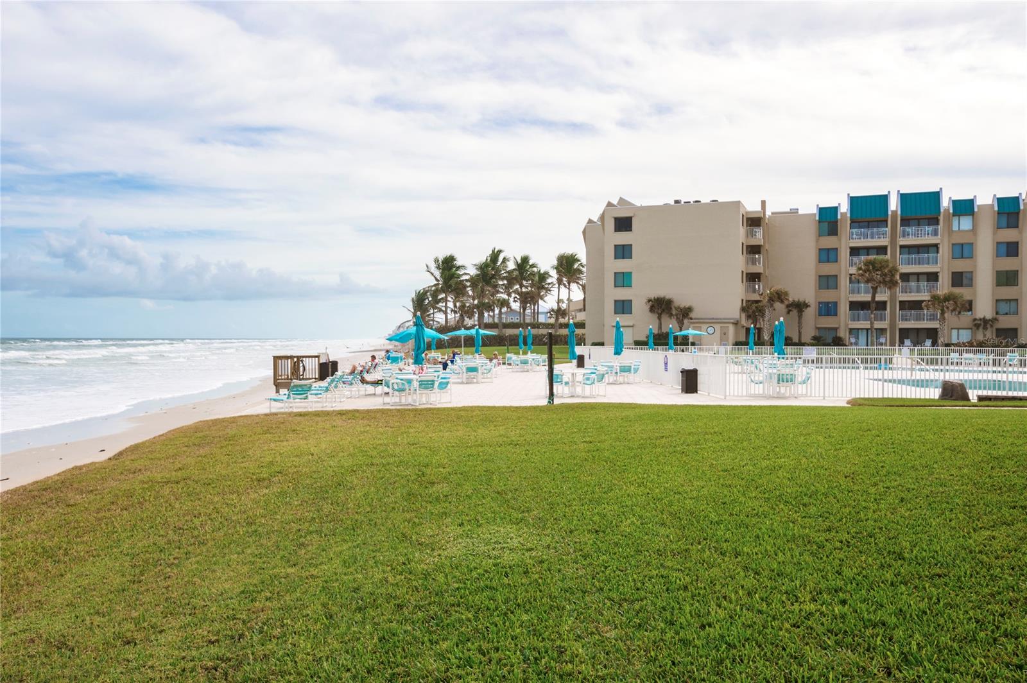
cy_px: 342
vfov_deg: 43.5
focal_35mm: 30
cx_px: 514
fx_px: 855
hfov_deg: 62.0
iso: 200
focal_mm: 20
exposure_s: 1/250
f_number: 8
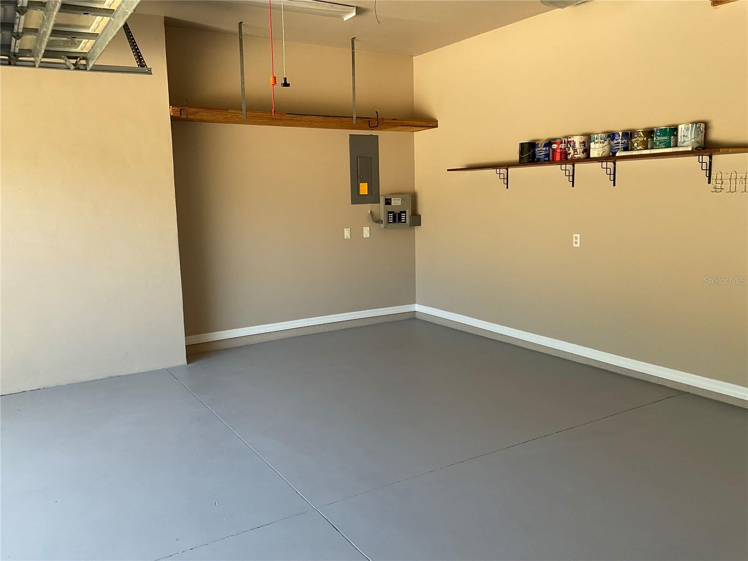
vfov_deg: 48.2
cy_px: 280
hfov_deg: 61.7
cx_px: 374
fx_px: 627
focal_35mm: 29
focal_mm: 3
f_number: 1.8
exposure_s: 1/122
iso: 40
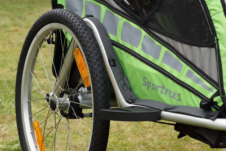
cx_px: 113
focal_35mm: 202
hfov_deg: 10.2
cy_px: 76
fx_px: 1271
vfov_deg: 6.8
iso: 3200
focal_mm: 135
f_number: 11
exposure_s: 1/400
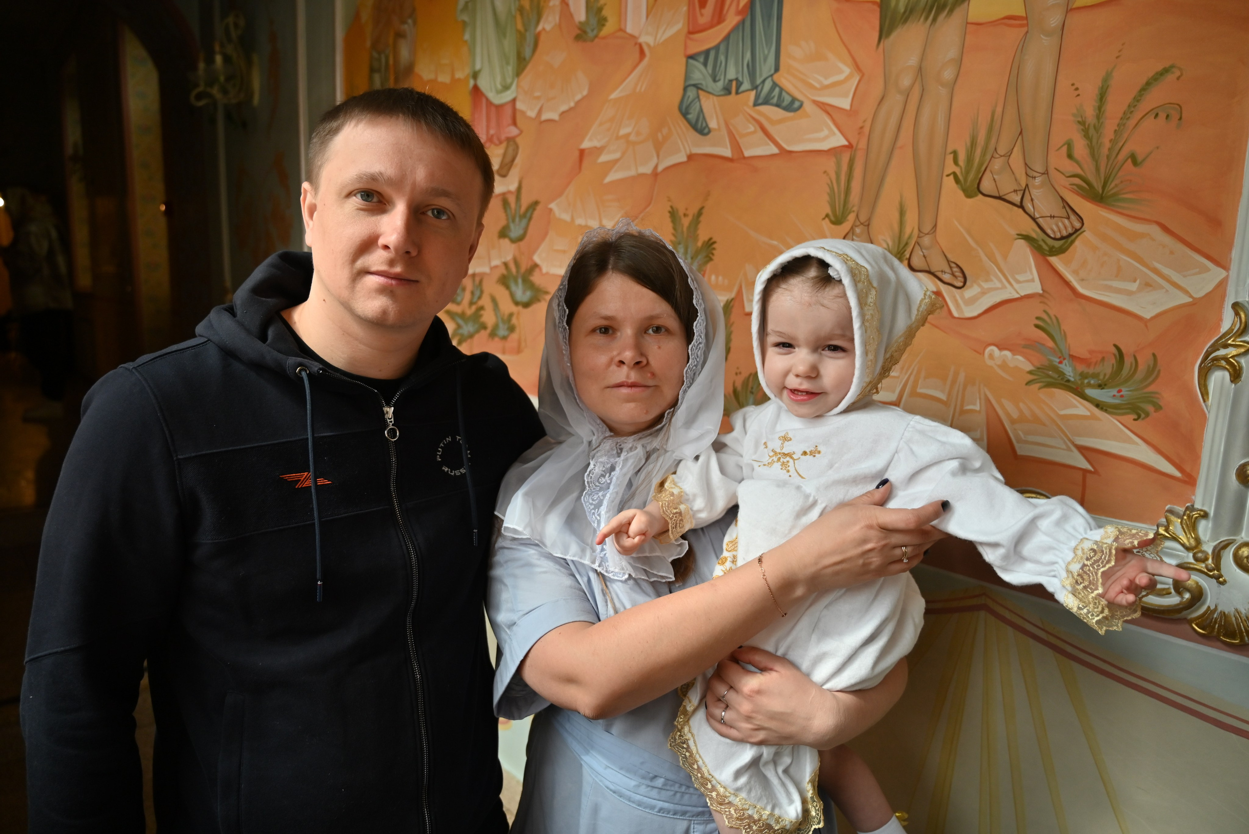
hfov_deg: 73.7
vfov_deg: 53.2
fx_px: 833
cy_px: 417
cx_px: 624
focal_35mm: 24
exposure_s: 1/200
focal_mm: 24
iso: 400
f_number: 4
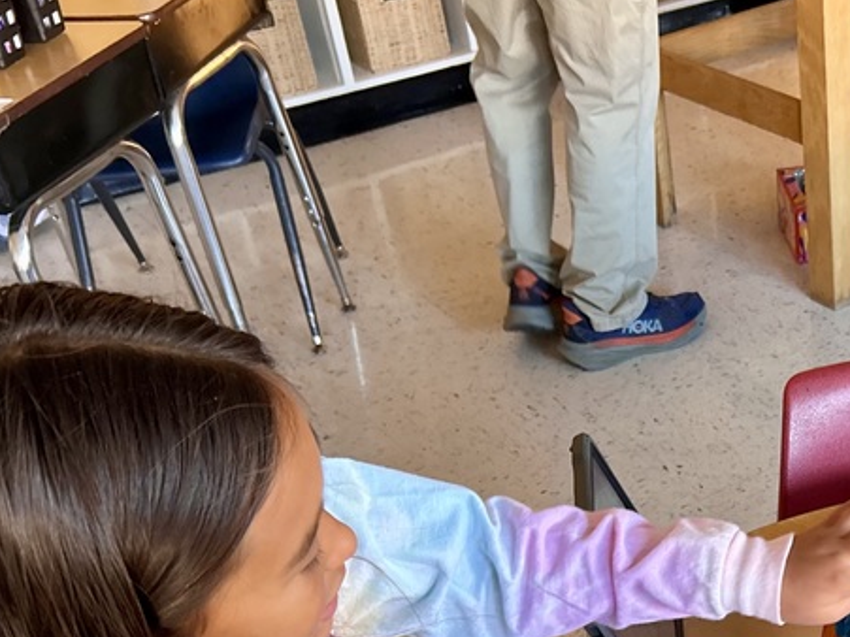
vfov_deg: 23.5
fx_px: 1448
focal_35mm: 59
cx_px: 839
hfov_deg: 30.5
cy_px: 677
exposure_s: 1/60
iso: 160
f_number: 1.5
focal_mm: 5.7
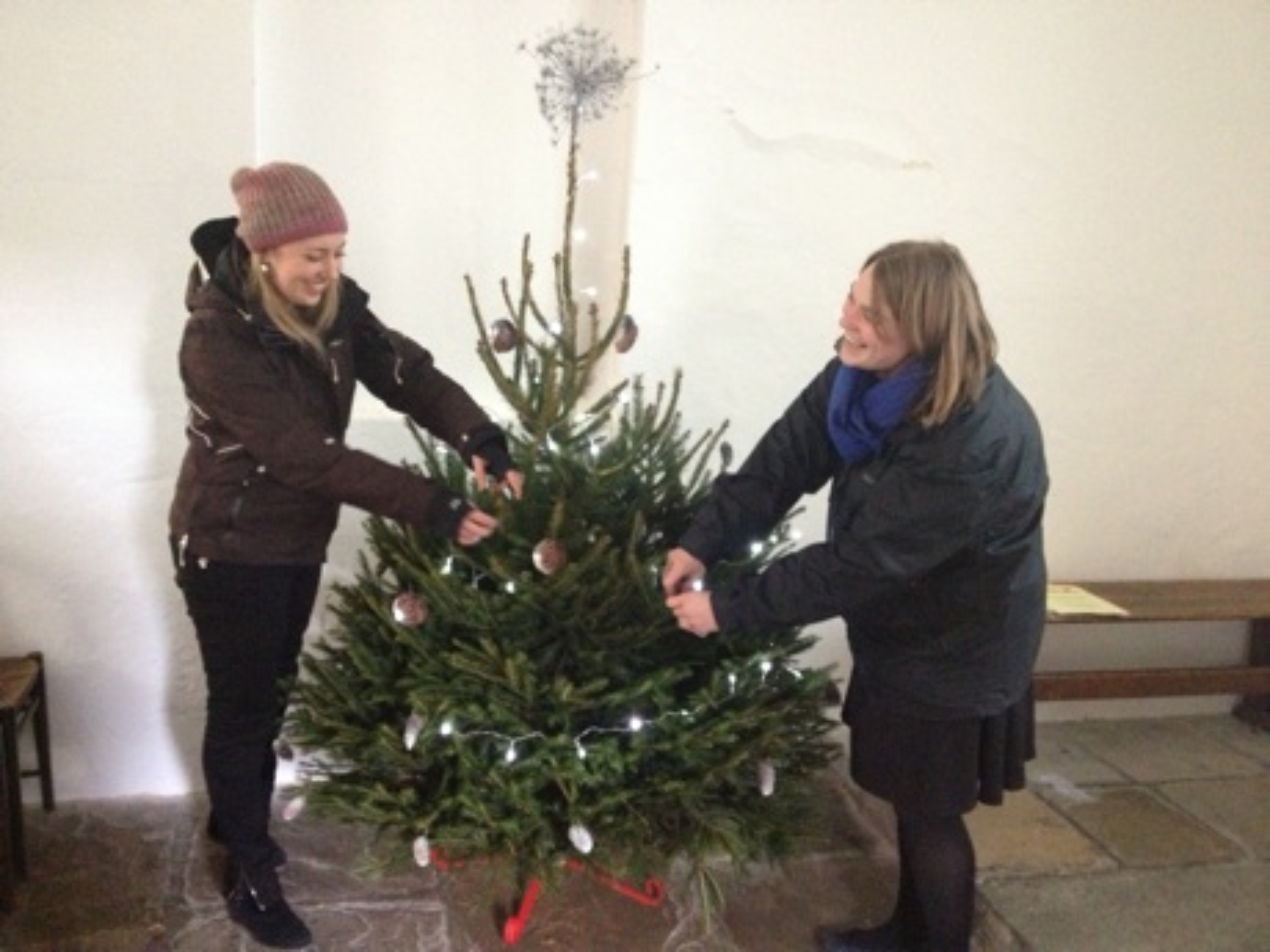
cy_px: 476
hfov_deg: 52.6
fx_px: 1284
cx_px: 635
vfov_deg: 40.7
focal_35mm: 35
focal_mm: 4.28
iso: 640
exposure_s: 1/15
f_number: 2.4
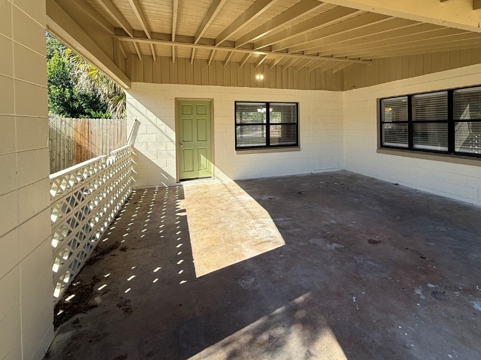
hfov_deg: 83.9
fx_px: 264
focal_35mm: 19
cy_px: 129
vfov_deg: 67.3
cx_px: 283
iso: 64
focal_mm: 2.22
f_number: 2.2
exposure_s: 1/514
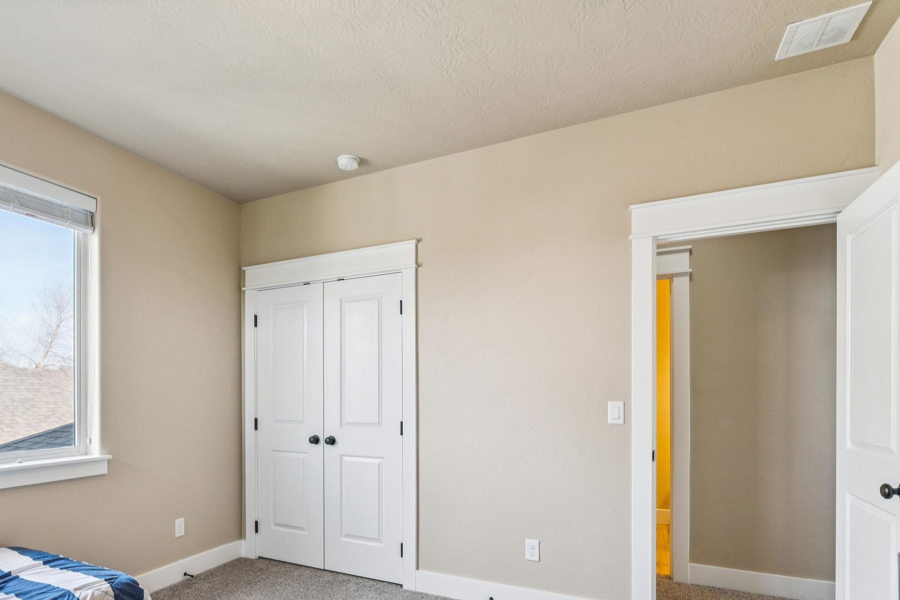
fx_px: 523
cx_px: 353
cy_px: 399
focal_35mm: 21
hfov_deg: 80.3
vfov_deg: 58.3
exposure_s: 1/13
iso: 400
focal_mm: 15.7
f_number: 13
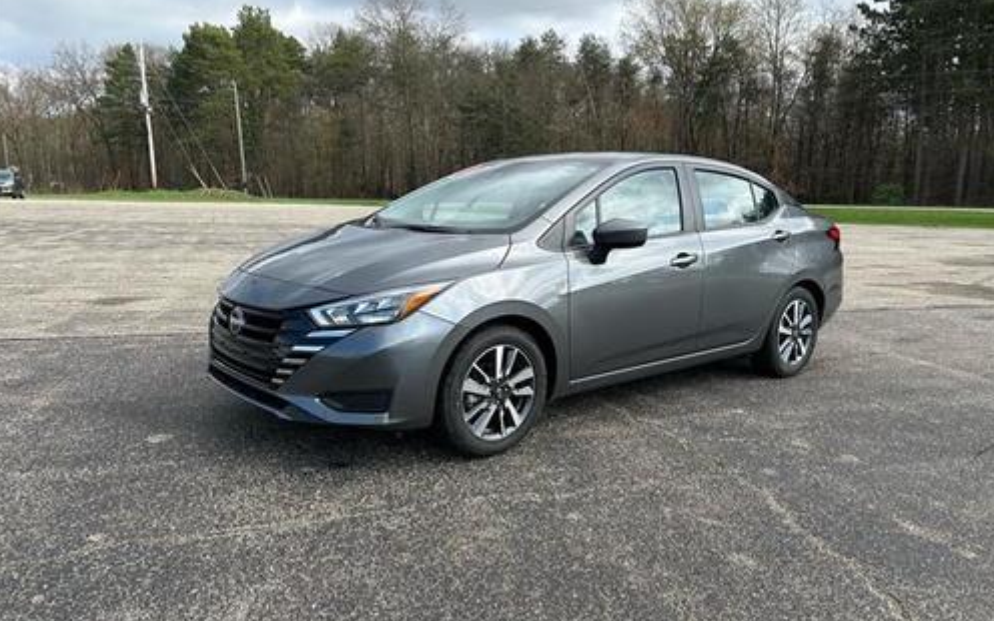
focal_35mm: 28
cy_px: 337
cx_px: 495
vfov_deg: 44.5
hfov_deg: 66.5
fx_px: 759
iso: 50
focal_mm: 5.7
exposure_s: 1/1779
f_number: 1.5
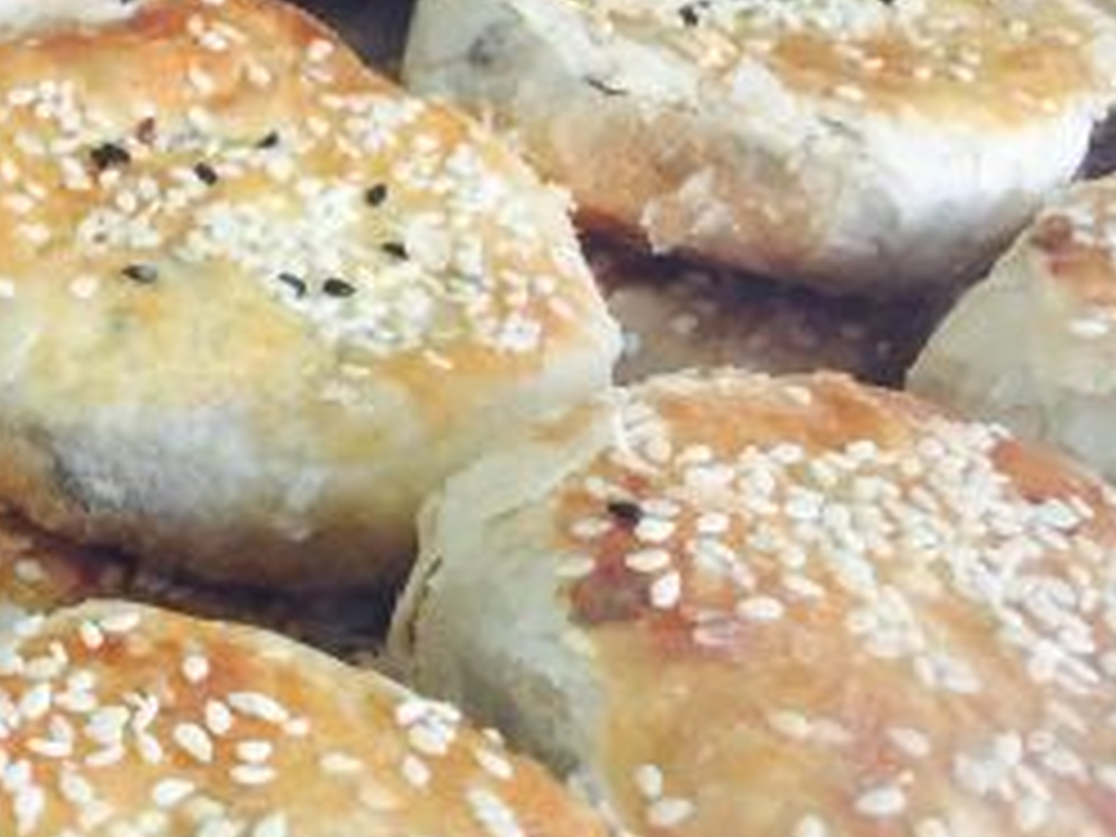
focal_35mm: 82
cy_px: 722
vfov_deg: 17.8
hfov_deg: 21.8
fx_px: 2644
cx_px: -284
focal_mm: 4.15
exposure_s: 1/33
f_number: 2.2
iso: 40
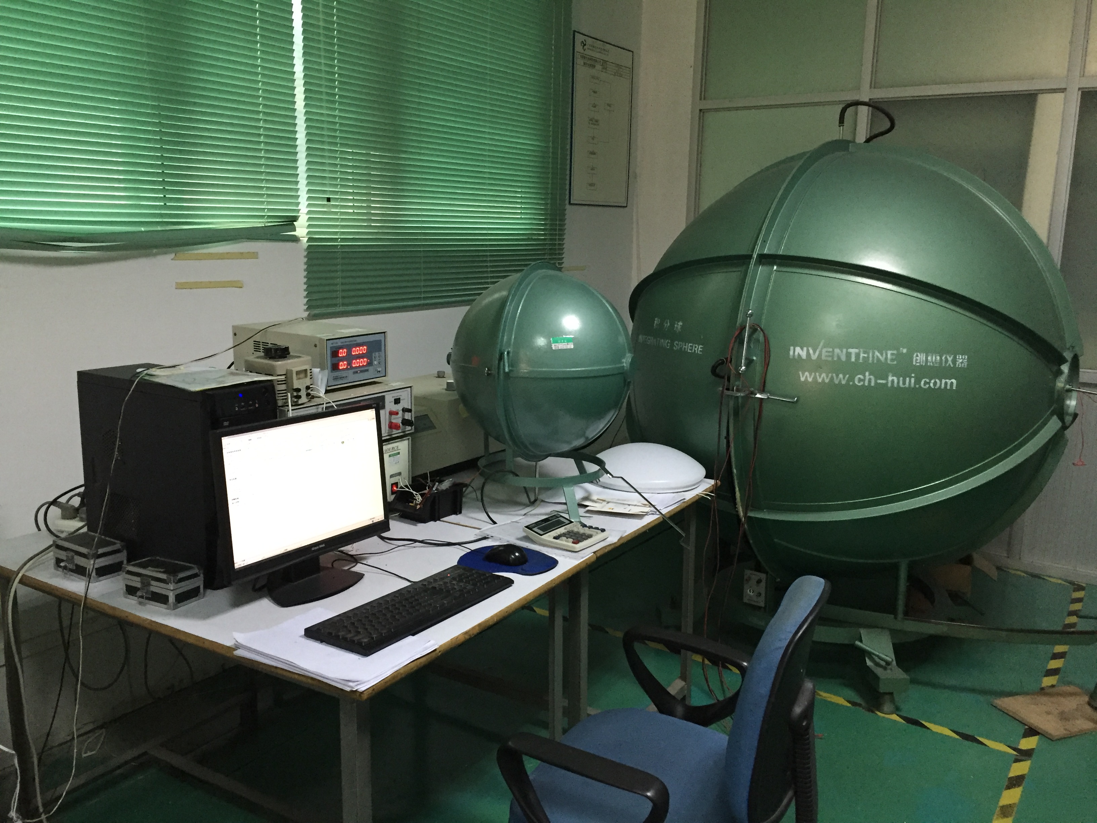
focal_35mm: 29
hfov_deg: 61.7
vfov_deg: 48.2
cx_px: 548
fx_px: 919
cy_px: 412
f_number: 2.2
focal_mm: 4.15
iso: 250
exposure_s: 1/17
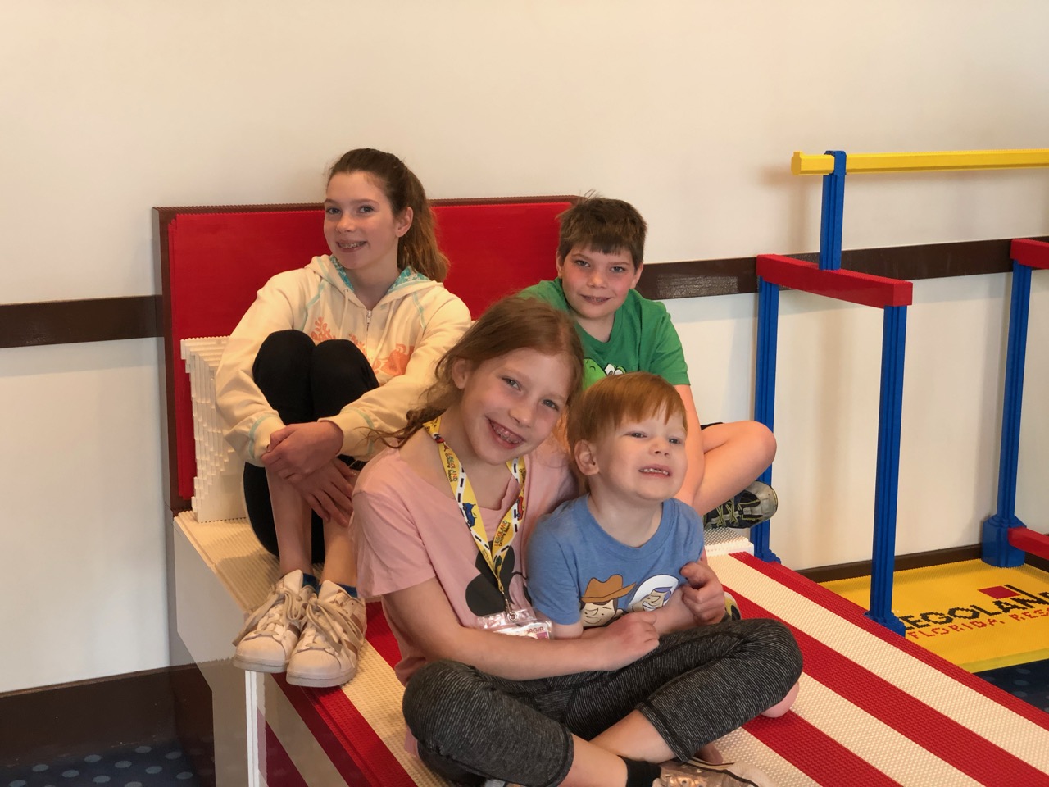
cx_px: 524
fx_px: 1576
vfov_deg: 28.0
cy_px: 394
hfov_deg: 36.8
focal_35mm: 52
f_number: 2.4
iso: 100
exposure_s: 1/60
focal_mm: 6
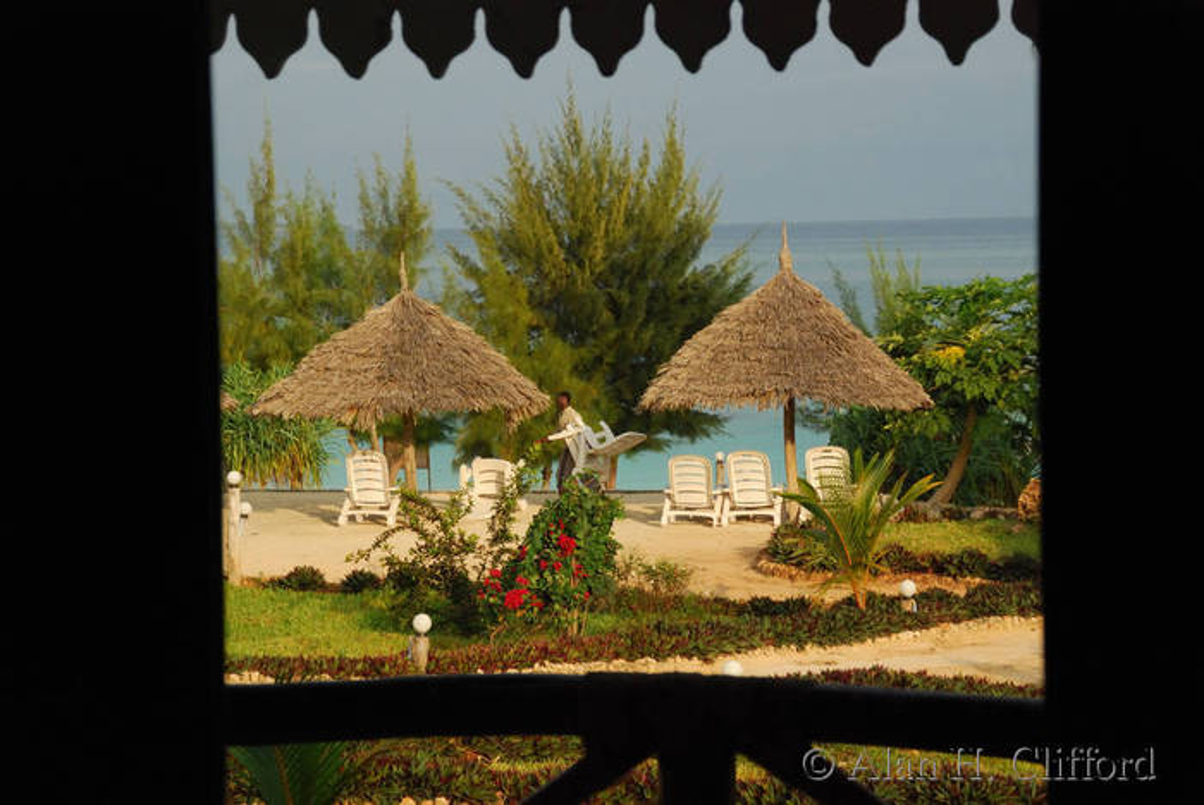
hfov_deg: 22.6
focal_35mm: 90
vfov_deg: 15.2
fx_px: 3012
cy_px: 402
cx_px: 602
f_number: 8
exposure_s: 1/1000
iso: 800
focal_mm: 60
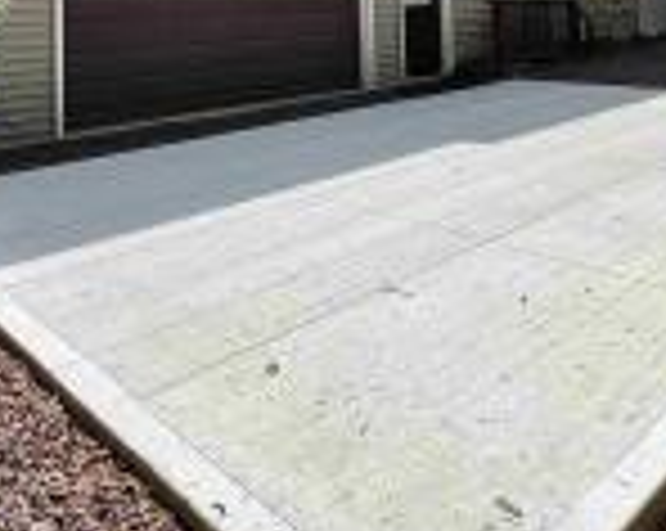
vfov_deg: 34.9
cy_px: -40
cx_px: 405
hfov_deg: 48.8
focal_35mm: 37
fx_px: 728
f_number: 2.2
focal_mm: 2.22
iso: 50
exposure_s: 1/944
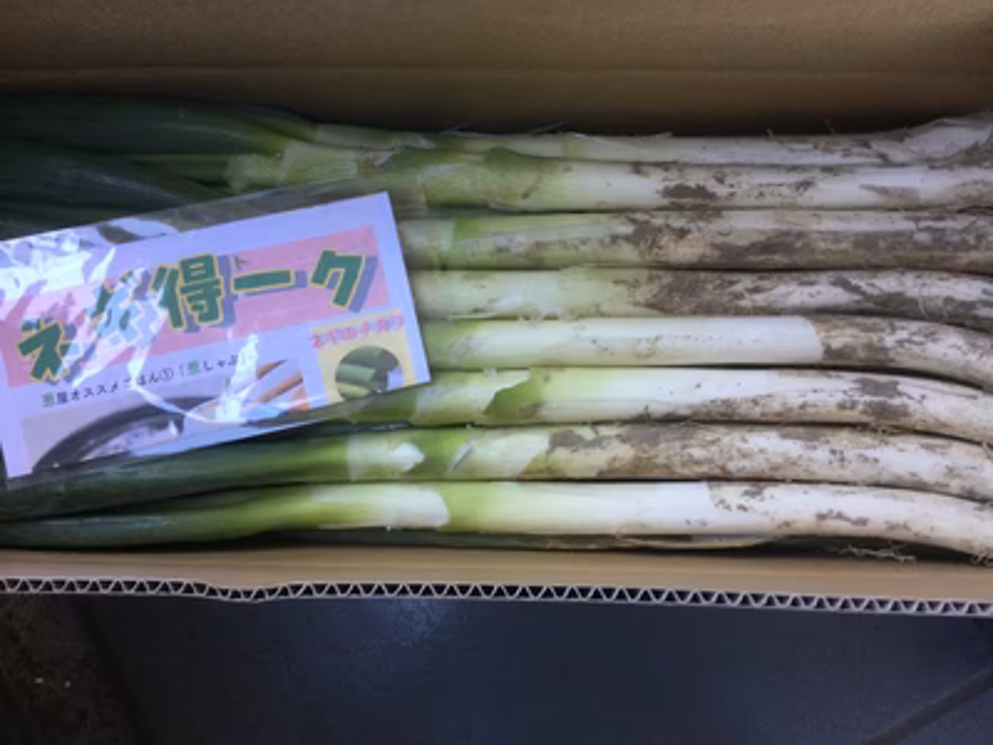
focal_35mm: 31
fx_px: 889
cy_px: 372
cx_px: 496
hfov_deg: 58.4
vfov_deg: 45.4
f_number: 2.4
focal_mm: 3.3
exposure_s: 1/30
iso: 64
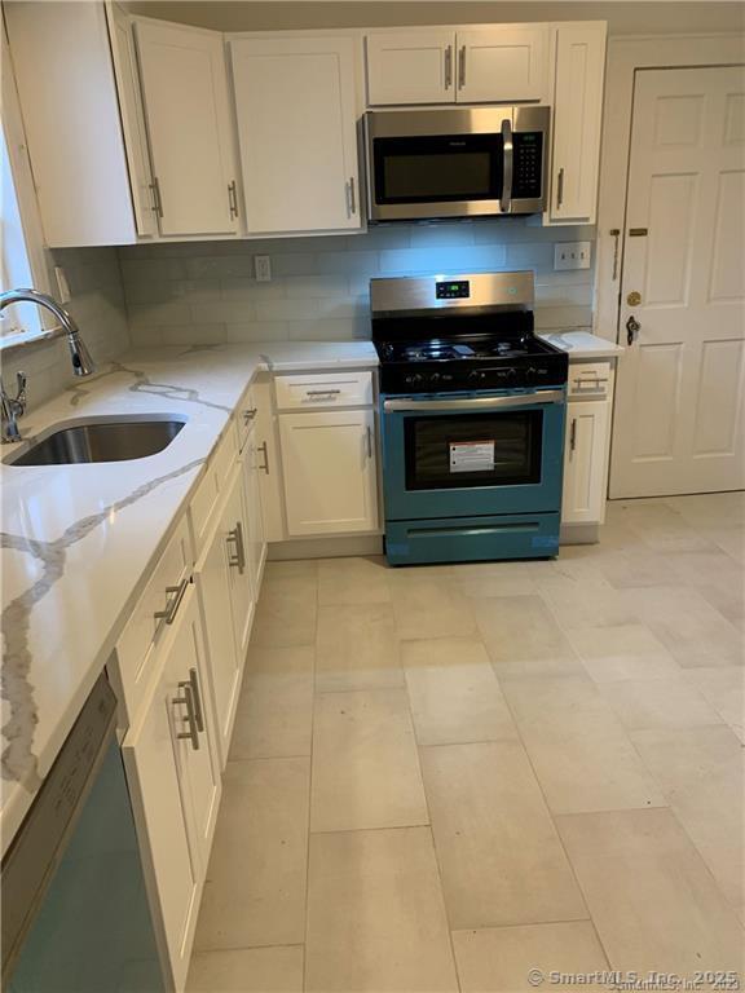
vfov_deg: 67.3
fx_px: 746
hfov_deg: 53.1
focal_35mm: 26
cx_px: 372
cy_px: 496
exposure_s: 1/60
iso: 160
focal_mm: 4.25
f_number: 1.8
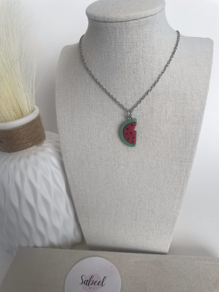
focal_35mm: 26
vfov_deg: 67.3
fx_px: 219
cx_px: 110
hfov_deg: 53.1
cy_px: 146
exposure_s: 1/152
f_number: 1.6
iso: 32
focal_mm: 4.2
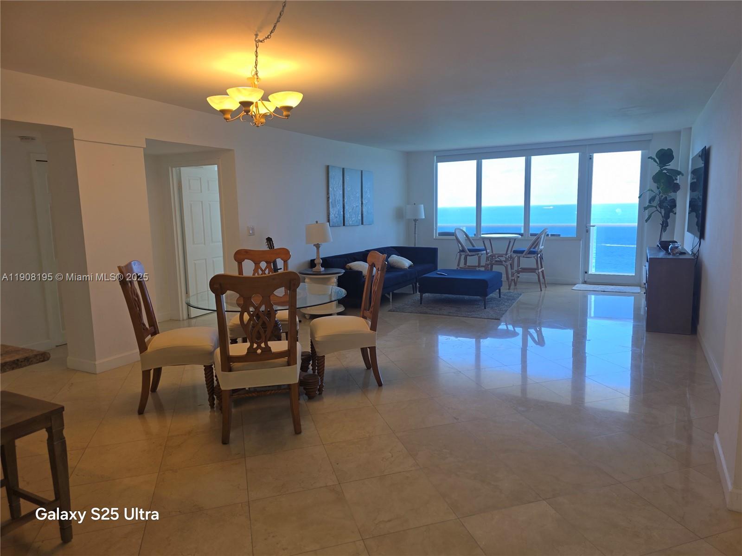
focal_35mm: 23
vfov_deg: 58.9
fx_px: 493
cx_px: 371
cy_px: 278
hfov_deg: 73.9
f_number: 1.7
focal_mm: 6.3
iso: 32
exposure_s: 1/120
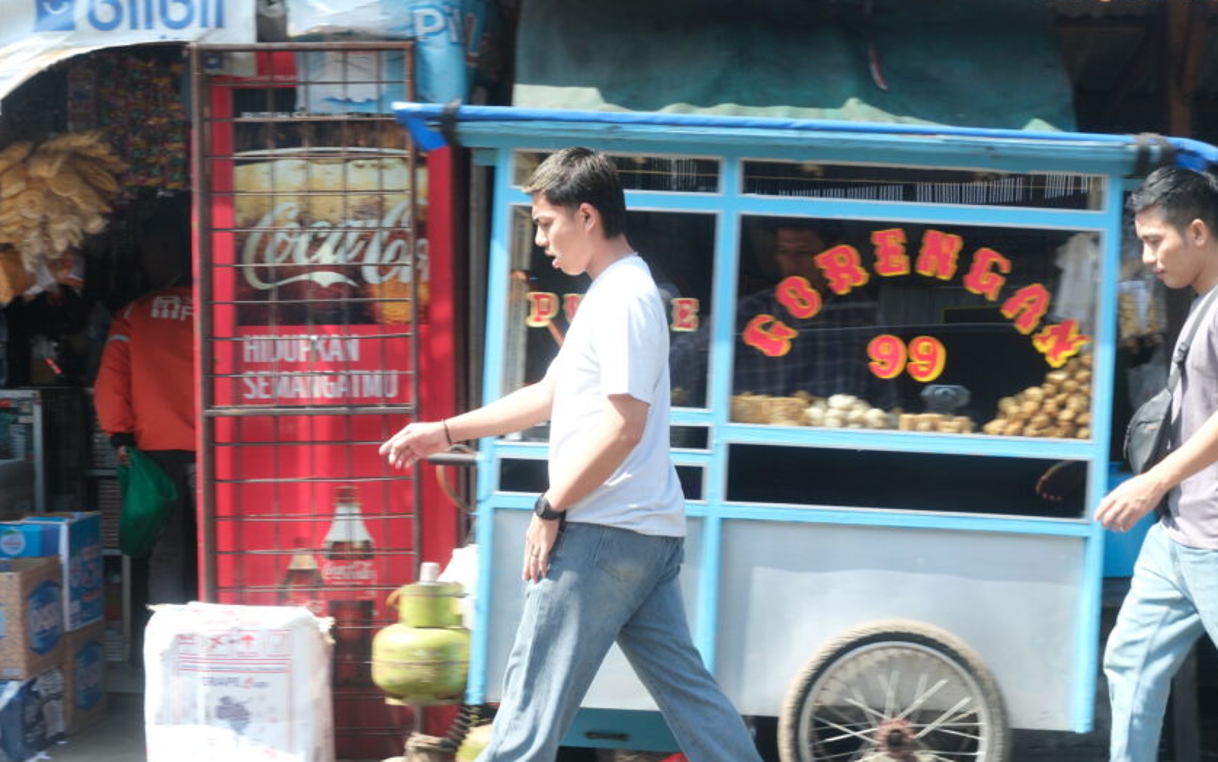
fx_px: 2523
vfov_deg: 17.2
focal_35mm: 76
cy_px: 411
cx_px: 727
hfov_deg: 27.1
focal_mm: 40.8
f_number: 4.5
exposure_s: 1/80
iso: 500
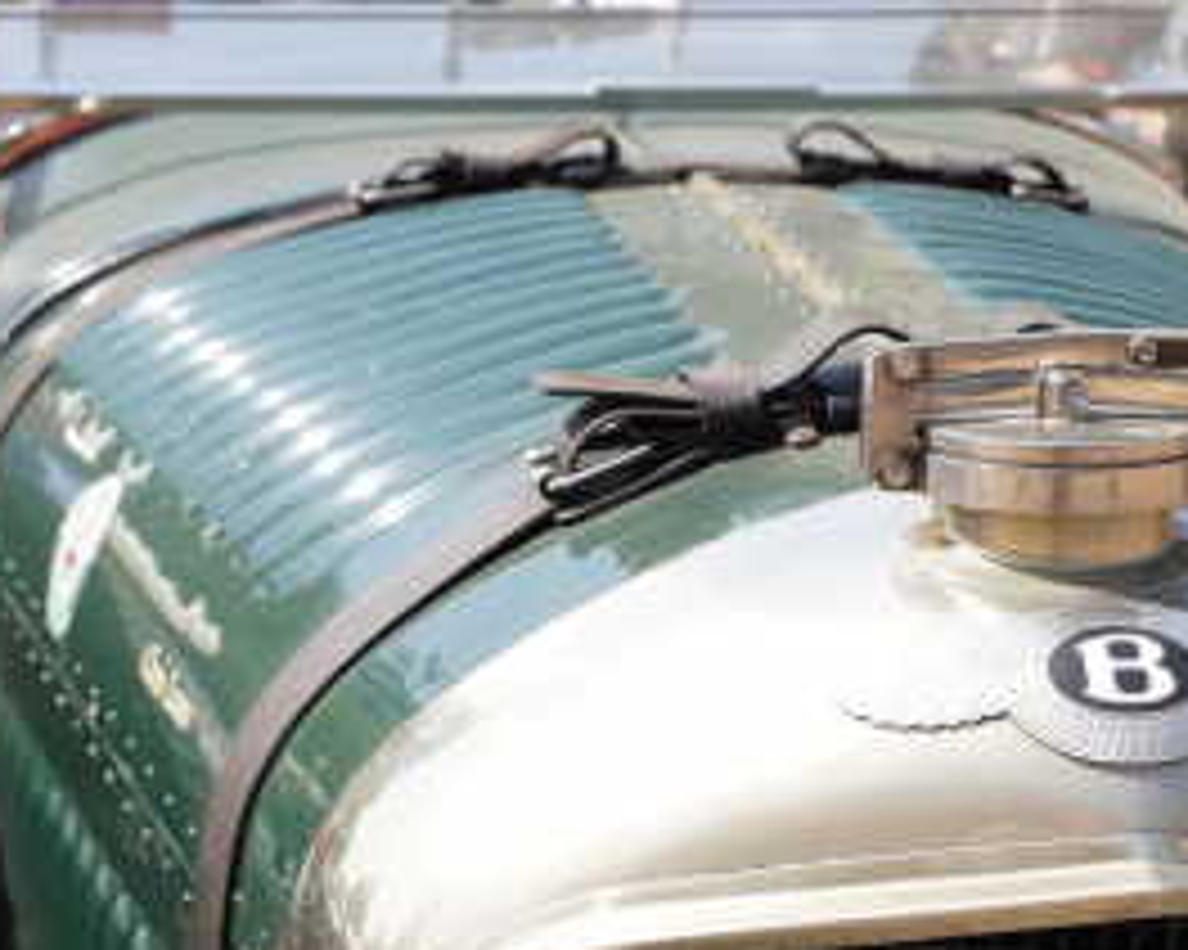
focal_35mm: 98
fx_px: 3444
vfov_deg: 15.7
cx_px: 855
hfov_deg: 19.5
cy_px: 288
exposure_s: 1/160
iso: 100
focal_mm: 46
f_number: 6.3
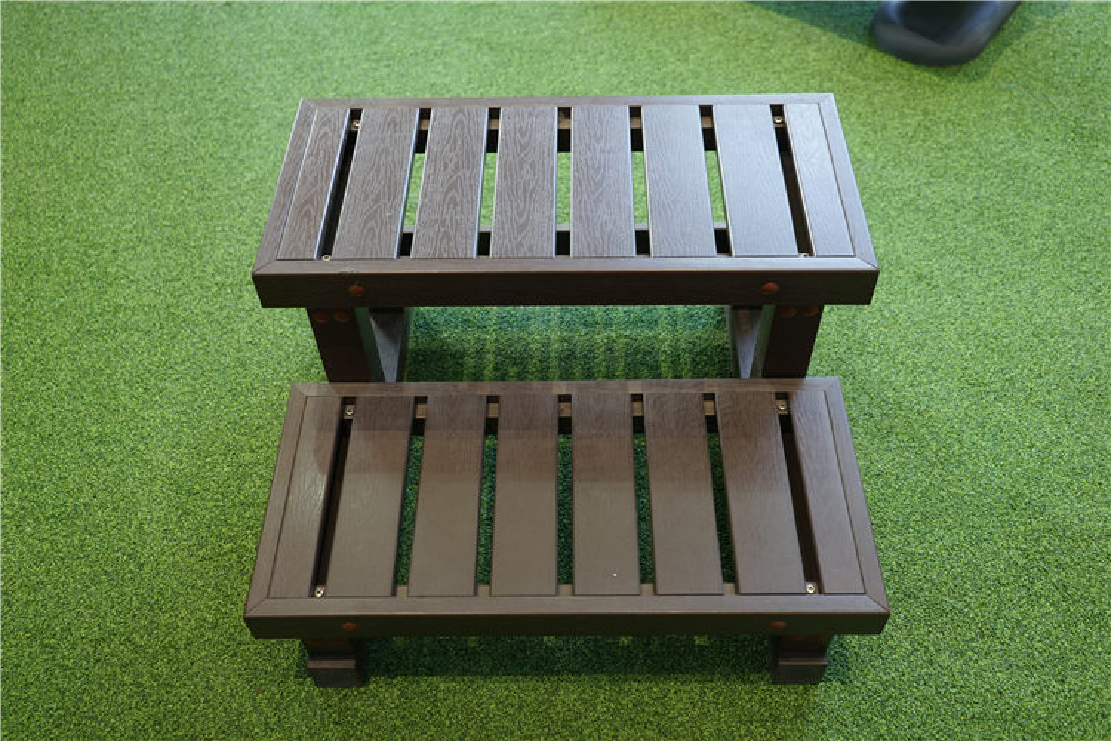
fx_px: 987
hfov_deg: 58.7
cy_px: 370
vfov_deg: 41.1
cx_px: 556
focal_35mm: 32
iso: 250
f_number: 4
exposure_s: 1/13
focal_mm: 32
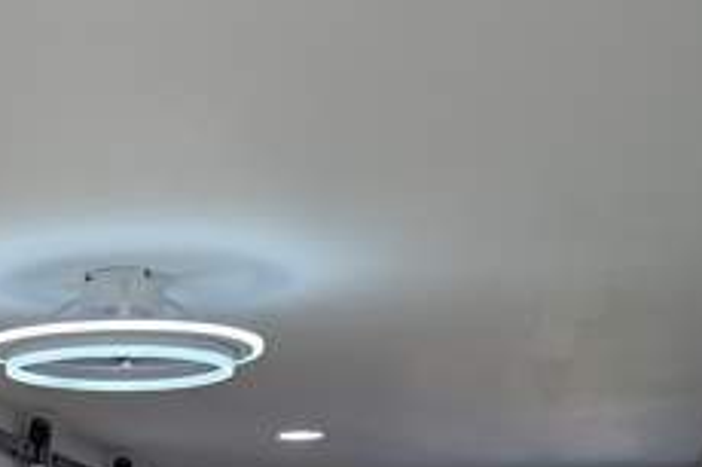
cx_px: -281
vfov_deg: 14.3
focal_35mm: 87
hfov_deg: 20.7
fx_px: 1695
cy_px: 771
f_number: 1.85
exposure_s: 1/151
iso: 39
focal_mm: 6.81
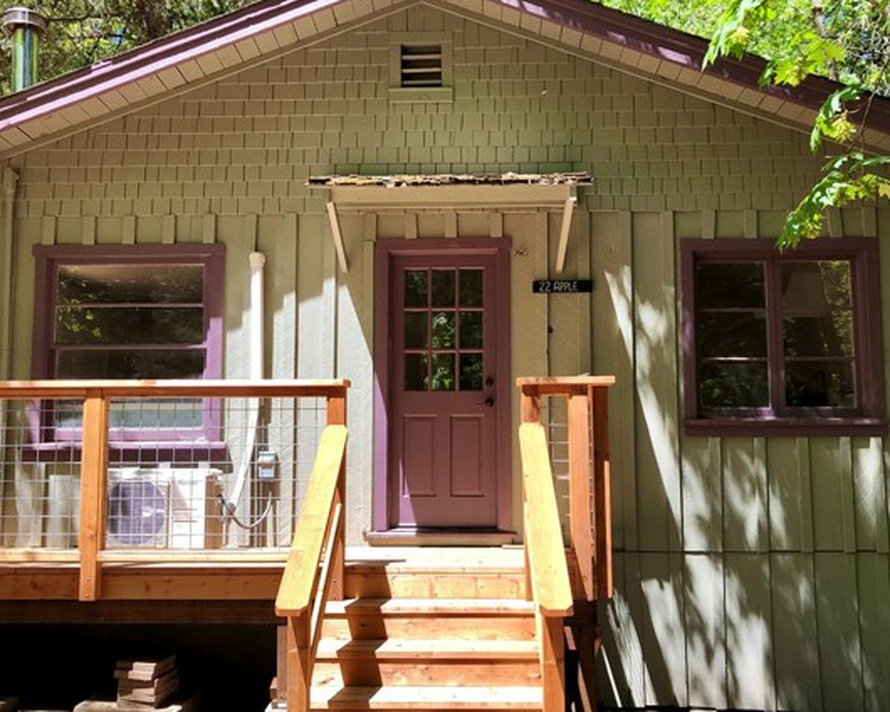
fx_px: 869
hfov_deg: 54.2
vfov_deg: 44.5
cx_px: 442
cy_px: 398
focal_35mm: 33
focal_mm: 3.99
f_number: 1.8
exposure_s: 1/490
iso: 20
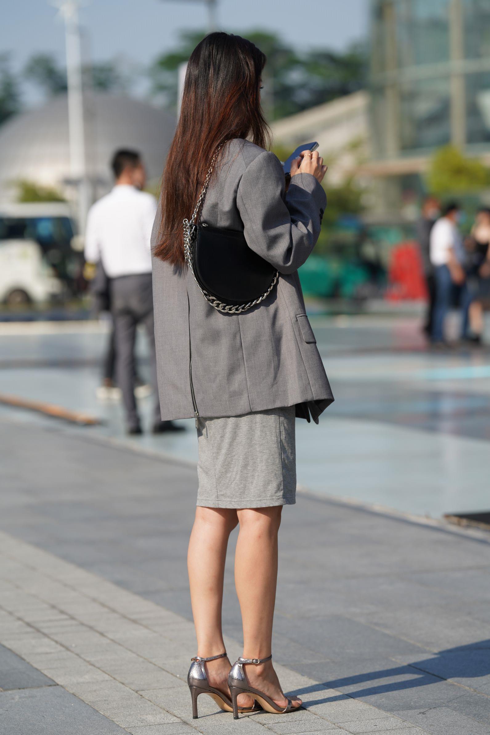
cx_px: 245
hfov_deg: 10.2
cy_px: 368
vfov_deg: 15.2
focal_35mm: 135
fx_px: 2755
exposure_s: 1/1600
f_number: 3.5
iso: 125
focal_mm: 135
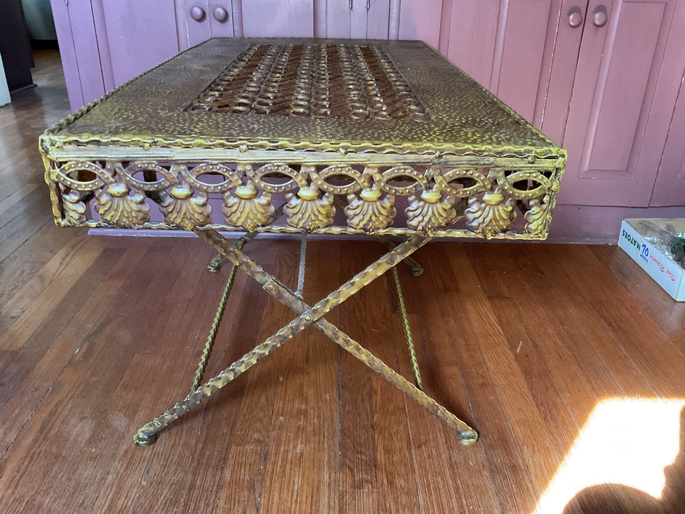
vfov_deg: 48.2
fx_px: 574
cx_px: 342
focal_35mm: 29
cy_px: 257
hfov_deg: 61.7
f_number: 1.8
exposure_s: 1/30
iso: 400
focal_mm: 3
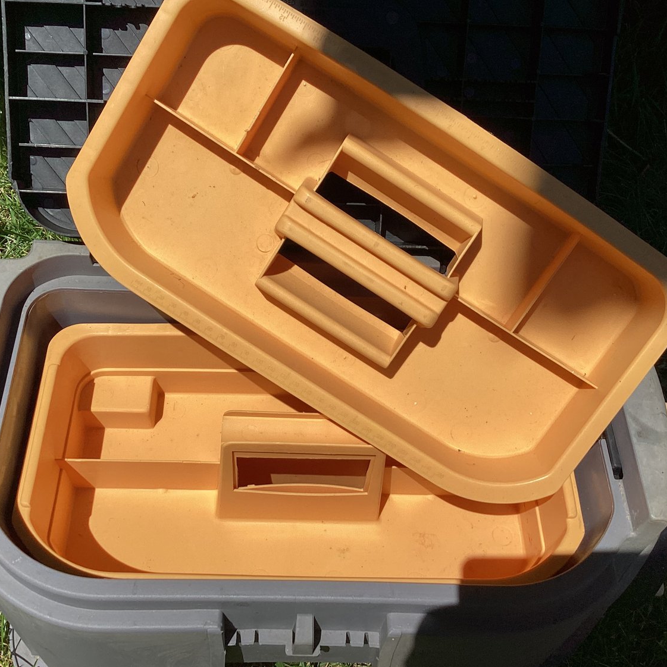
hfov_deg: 44.9
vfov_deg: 44.9
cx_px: 309
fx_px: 807
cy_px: 336
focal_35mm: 37
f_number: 2.4
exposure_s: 1/2717
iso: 25
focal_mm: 3.3
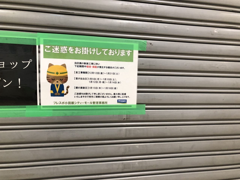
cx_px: 120
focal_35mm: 28
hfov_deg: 63.4
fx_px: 194
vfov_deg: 49.7
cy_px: 90
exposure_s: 1/30
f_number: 1.8
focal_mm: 4
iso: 40
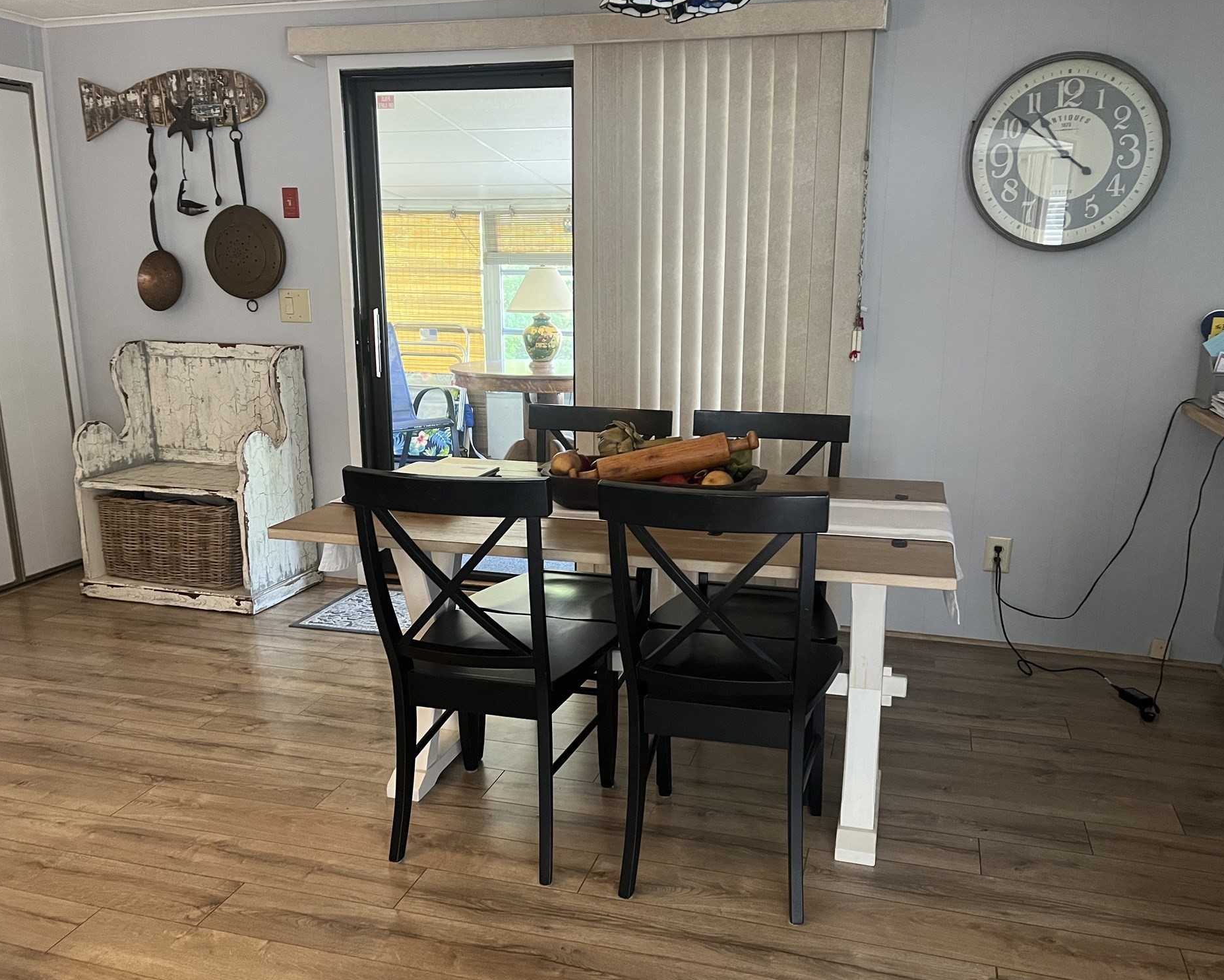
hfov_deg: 62.2
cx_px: 641
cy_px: 500
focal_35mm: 28
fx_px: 1014
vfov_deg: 51.5
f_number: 1.6
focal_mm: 5.1
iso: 400
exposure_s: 1/40
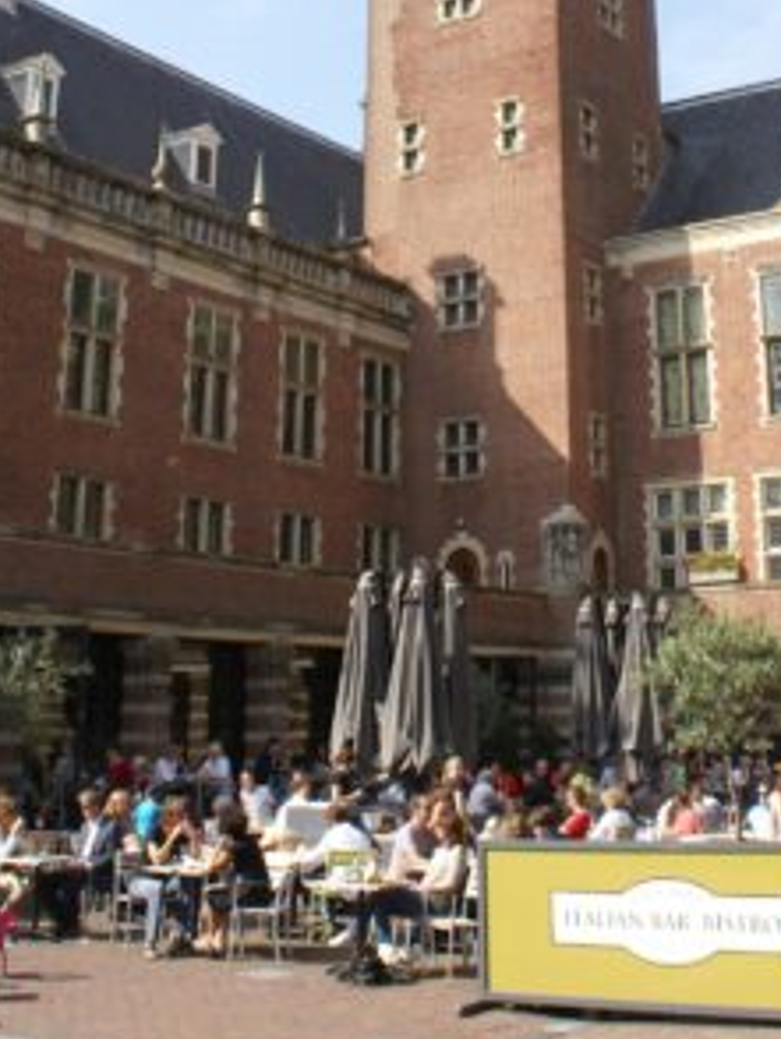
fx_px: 1592
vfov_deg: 33.7
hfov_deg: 27.4
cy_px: 57
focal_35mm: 53
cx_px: 523
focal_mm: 18
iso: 100
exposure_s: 1/80
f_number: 10
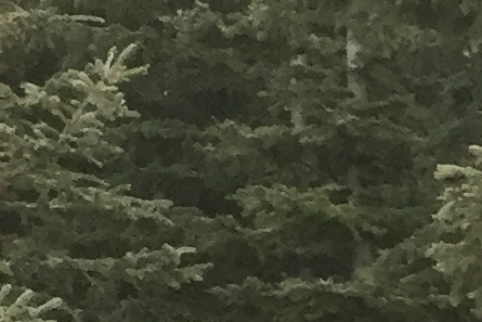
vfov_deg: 5.7
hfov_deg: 7.5
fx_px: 2960
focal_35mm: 221
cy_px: 1066
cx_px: 1702
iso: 32
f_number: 2.2
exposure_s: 1/30
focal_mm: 4.15
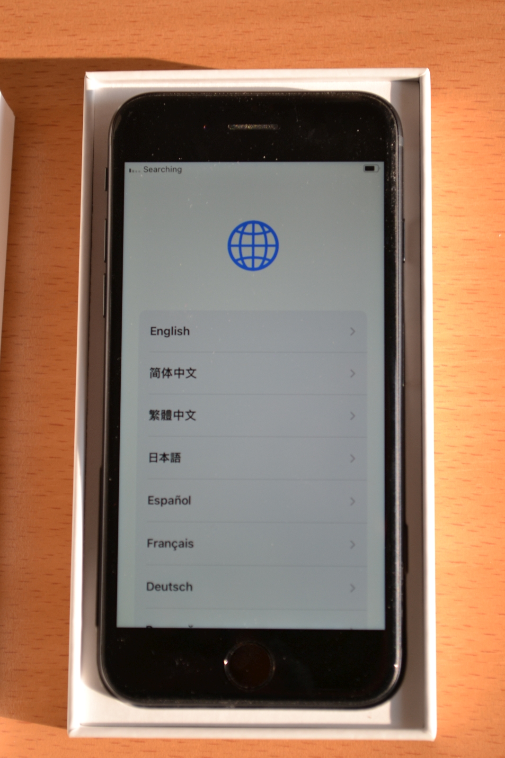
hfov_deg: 16.6
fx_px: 1735
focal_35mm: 82
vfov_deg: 24.6
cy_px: 379
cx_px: 252
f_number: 5.6
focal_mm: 55
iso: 250
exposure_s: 1/125
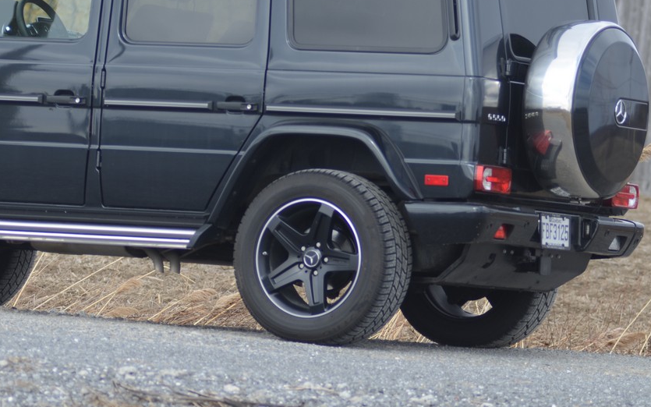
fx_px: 4791
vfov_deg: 4.9
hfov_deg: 7.8
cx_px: 174
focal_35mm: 270
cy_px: 96
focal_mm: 100
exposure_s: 1/640
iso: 100
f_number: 4
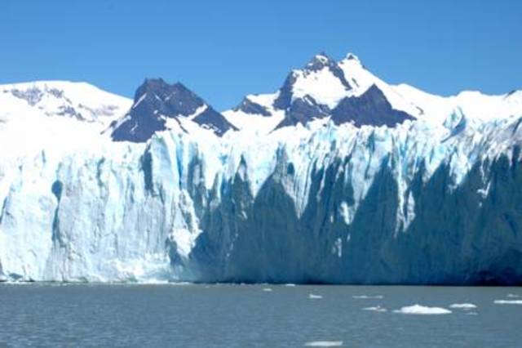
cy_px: 174
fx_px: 1630
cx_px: 261
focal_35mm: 112
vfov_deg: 12.2
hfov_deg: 18.2
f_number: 13
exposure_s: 1/640
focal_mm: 75
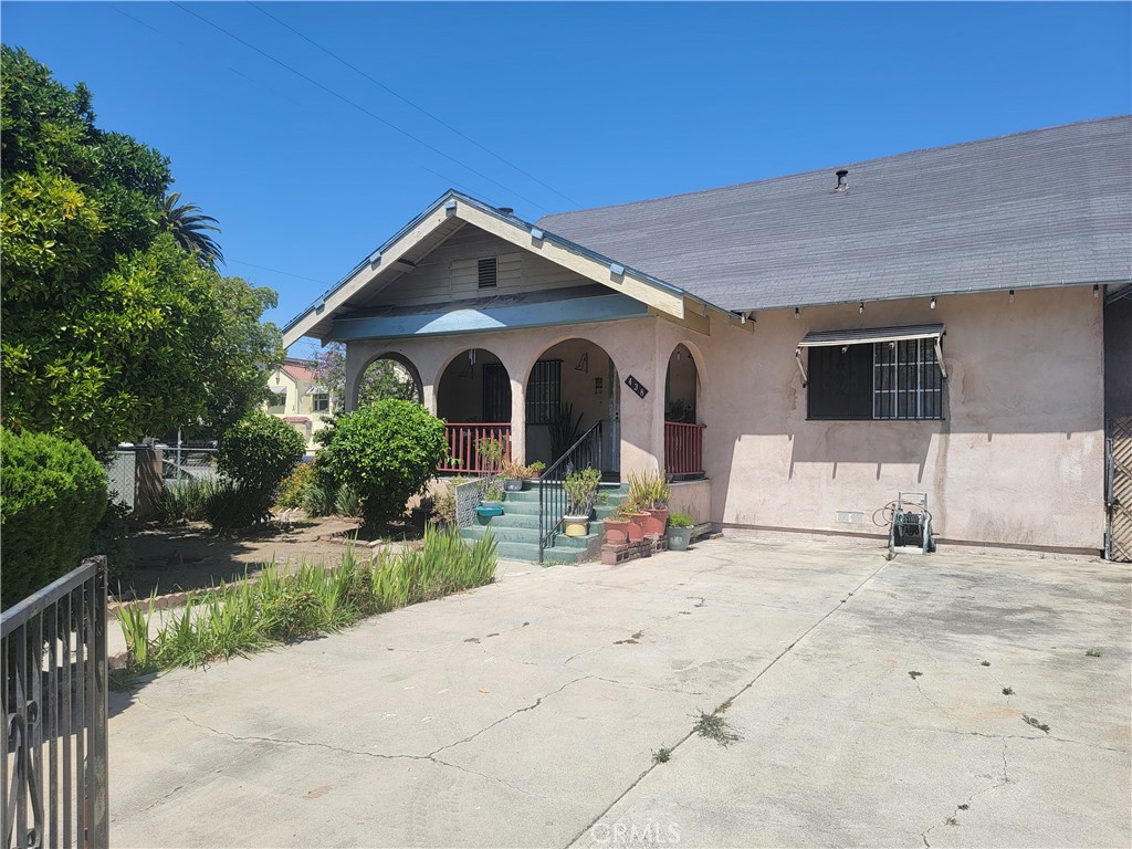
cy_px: 424
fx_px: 785
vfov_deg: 56.8
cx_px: 566
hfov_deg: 71.6
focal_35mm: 24
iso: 16
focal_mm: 6.7
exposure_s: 1/994
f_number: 1.8
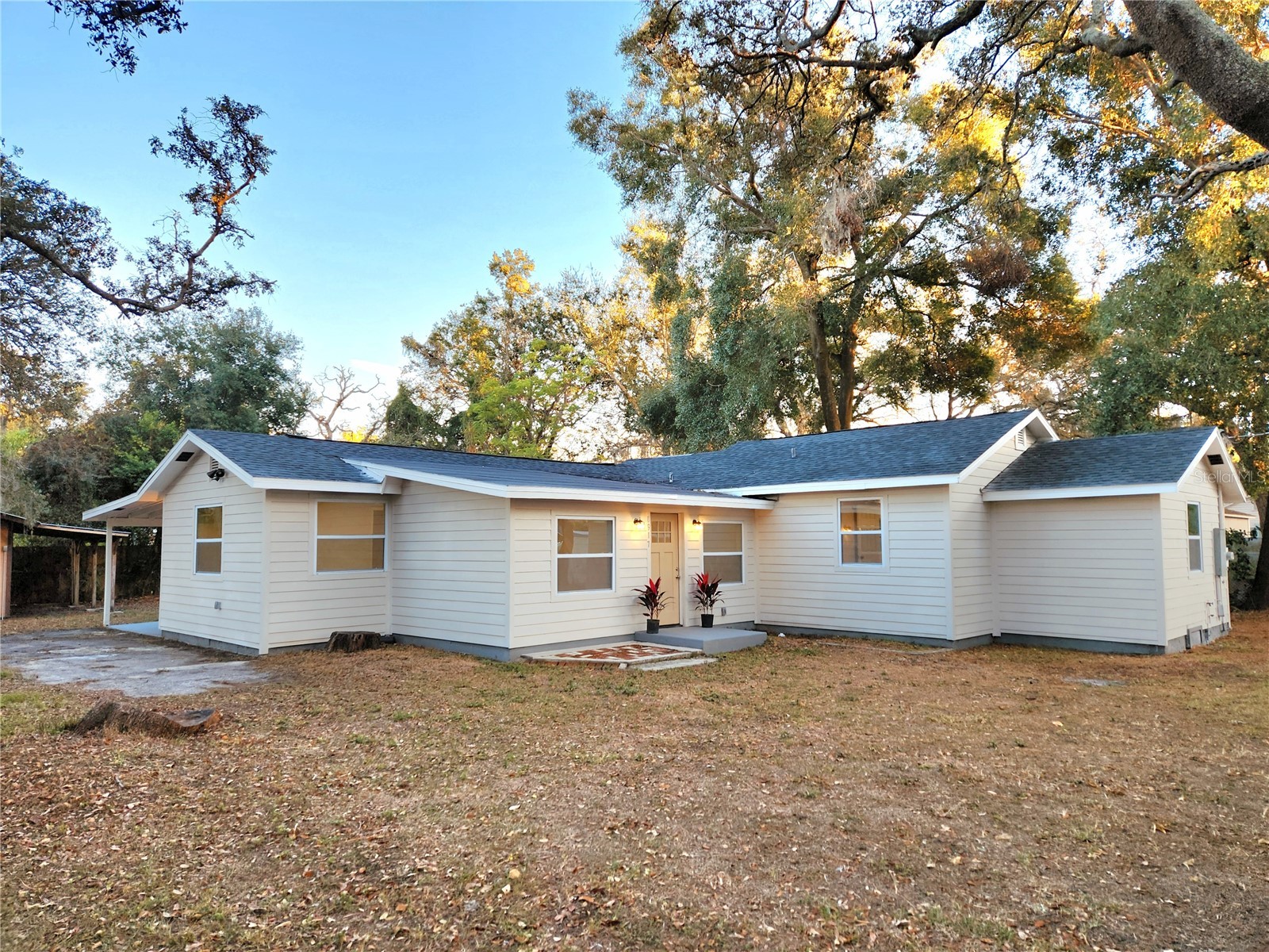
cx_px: 634
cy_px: 476
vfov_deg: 58.9
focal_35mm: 23
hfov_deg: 73.9
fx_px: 843
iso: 50
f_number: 1.8
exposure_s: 1/182
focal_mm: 5.4
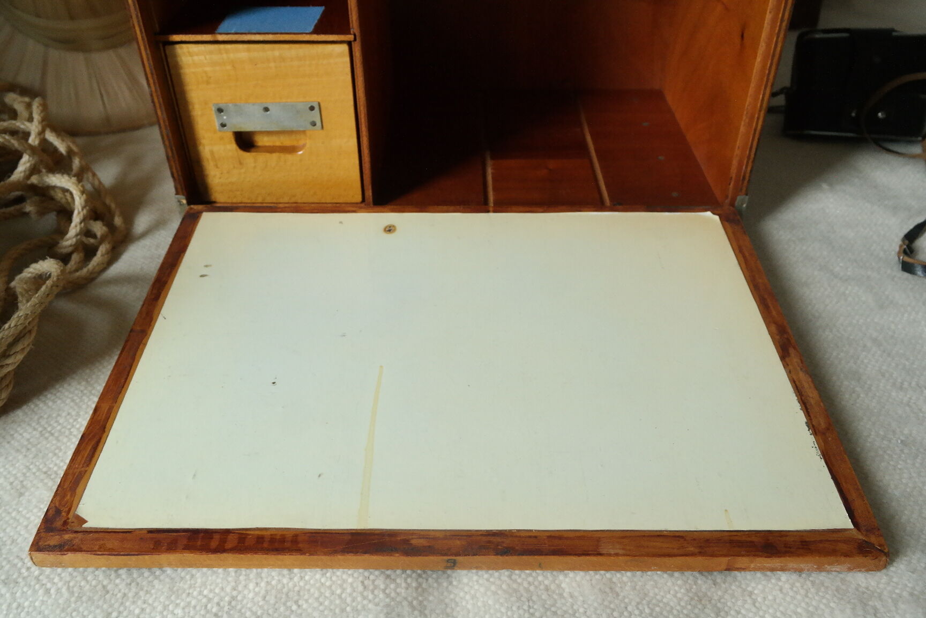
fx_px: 772
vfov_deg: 43.6
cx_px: 463
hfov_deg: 61.9
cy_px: 309
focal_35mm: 30
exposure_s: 1/30
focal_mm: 20
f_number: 5.6
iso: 1600
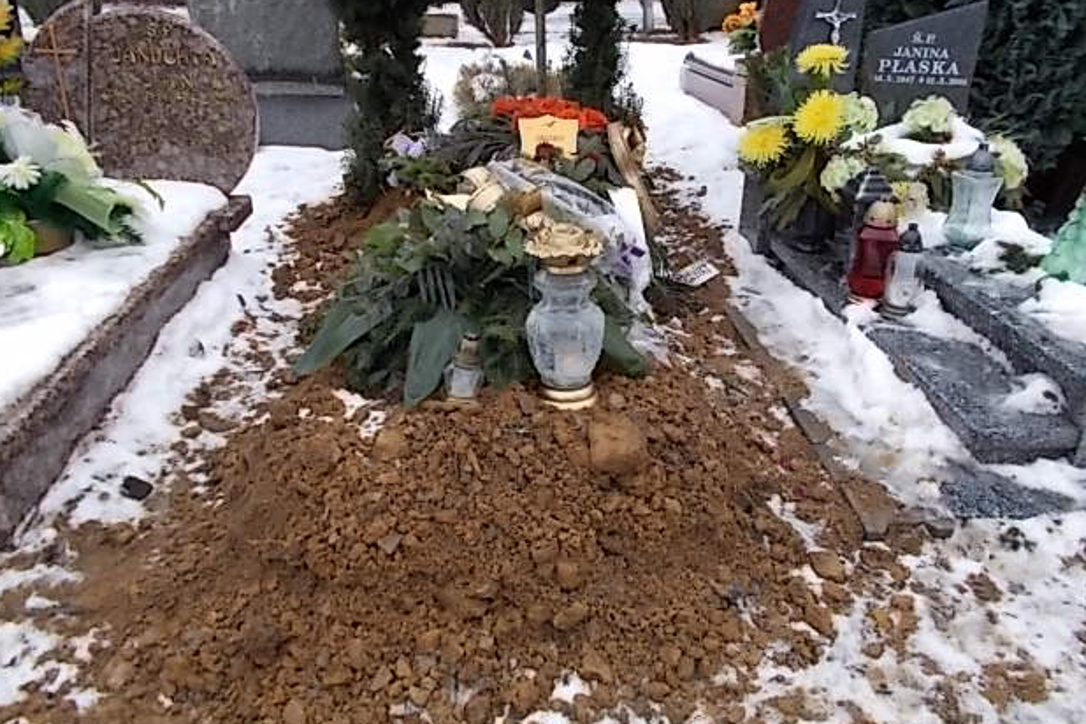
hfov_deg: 65.5
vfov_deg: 46.3
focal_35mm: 28
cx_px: 554
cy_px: 327
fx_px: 845
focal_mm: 4.6
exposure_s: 1/160
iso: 80
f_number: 3.2
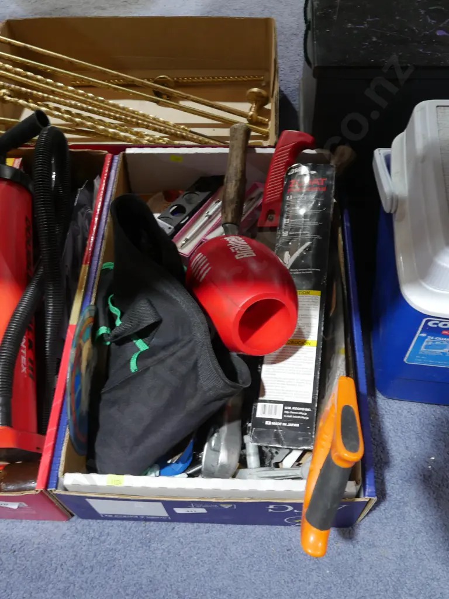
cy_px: 300
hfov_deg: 41.8
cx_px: 224
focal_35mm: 34
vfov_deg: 54.0
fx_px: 588
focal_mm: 17
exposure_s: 1/60
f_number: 5.6
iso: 1250
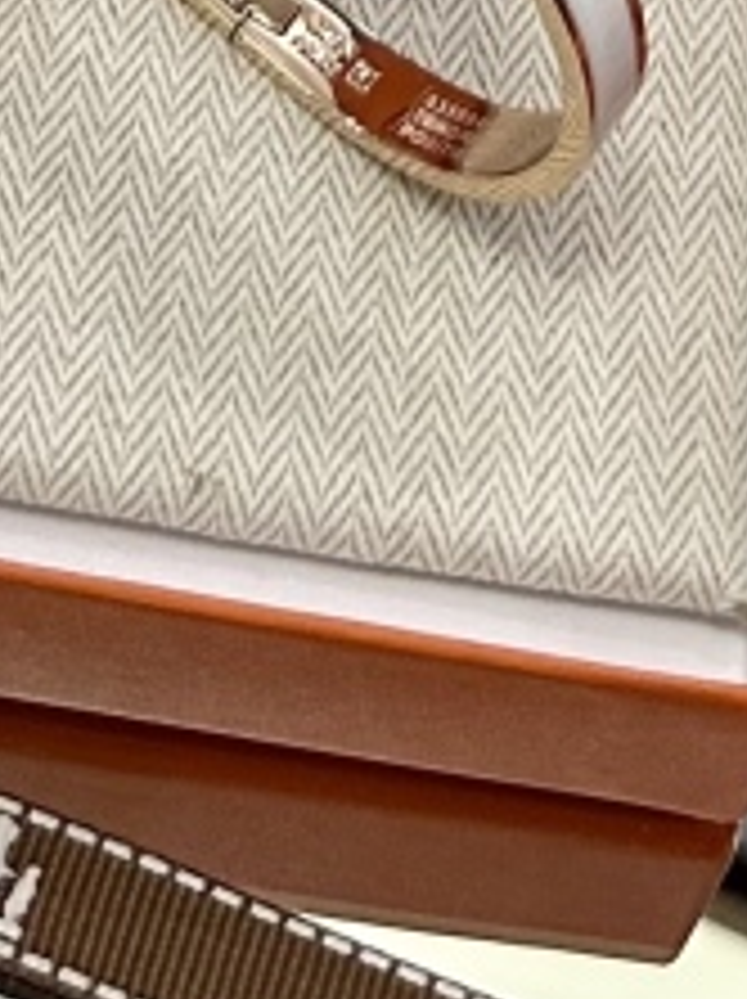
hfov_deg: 9.5
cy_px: -1606
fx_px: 4497
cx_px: 396
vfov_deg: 10.4
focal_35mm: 156
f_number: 1.78
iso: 160
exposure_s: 1/100
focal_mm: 6.86
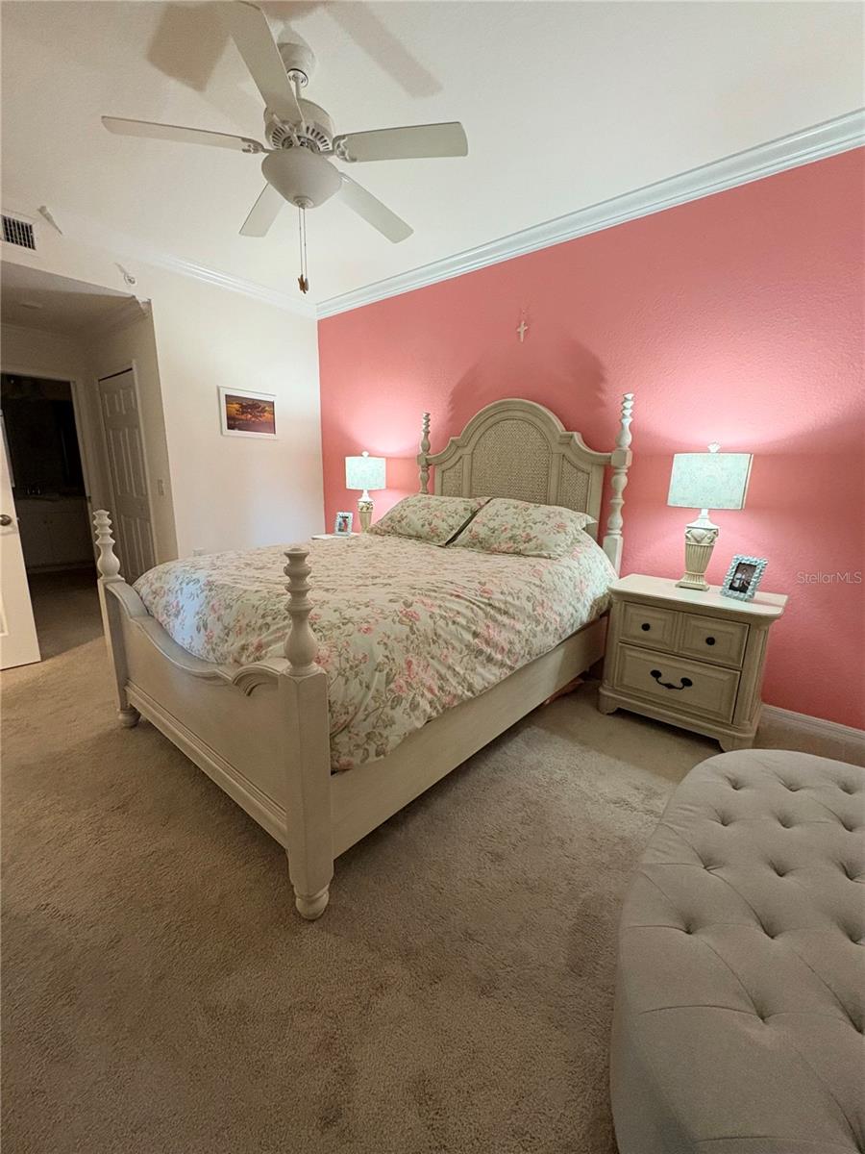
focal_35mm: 14
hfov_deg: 85.7
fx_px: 466
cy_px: 577
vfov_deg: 102.1
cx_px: 432
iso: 500
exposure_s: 1/60
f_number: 2.2
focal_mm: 2.22
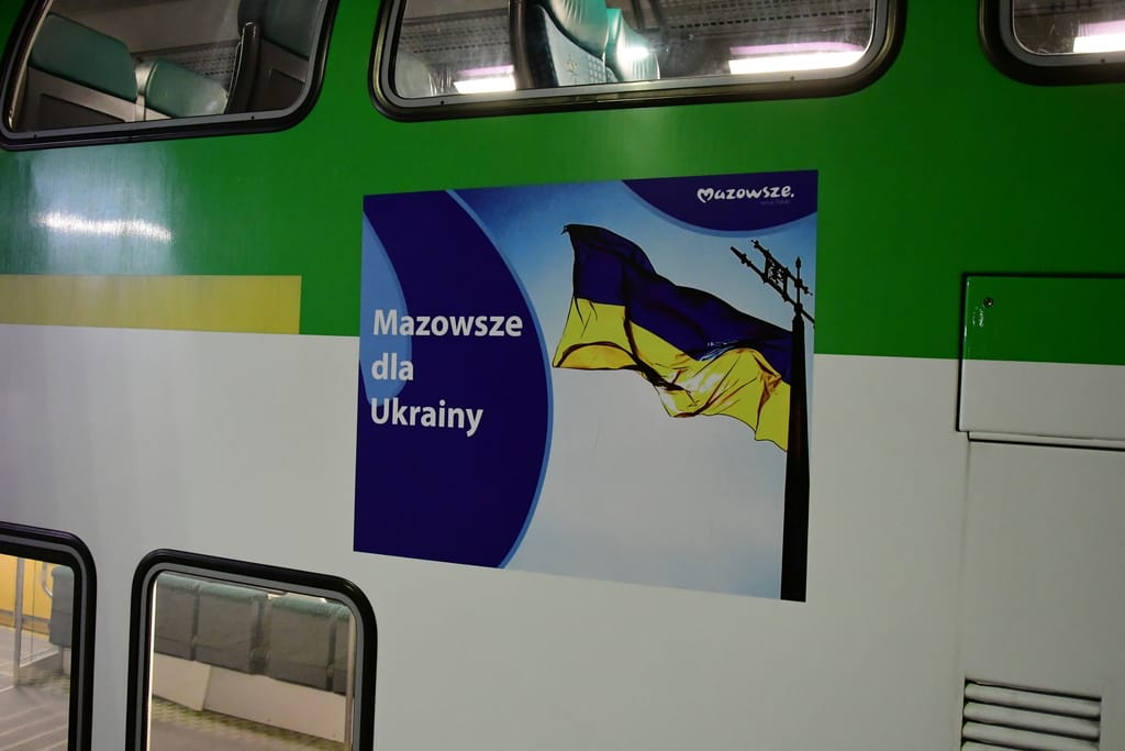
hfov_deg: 60.3
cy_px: 376
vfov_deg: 42.3
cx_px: 562
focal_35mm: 31
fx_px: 969
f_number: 5.6
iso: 7200
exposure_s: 1/30
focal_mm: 21
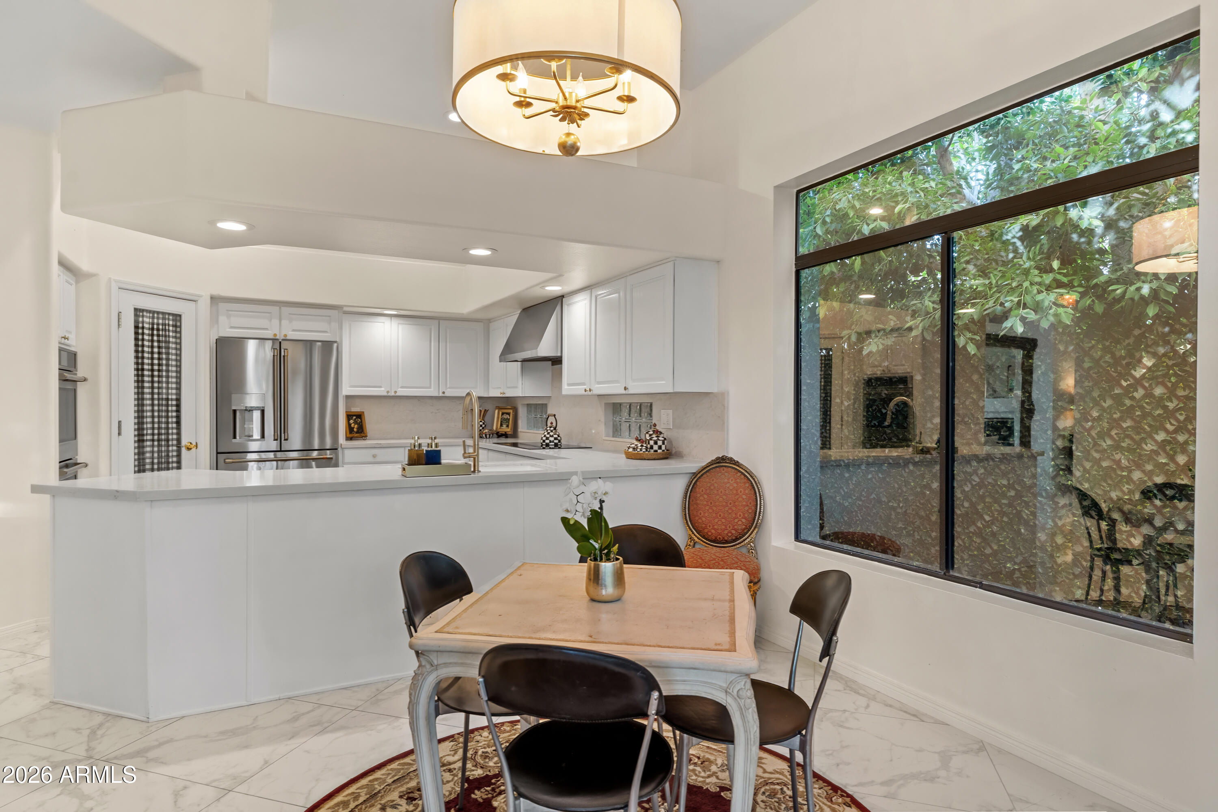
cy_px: 406
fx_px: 677
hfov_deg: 84.0
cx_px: 609
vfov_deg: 61.9
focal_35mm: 20
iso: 800
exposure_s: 1/15
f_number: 8
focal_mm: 20
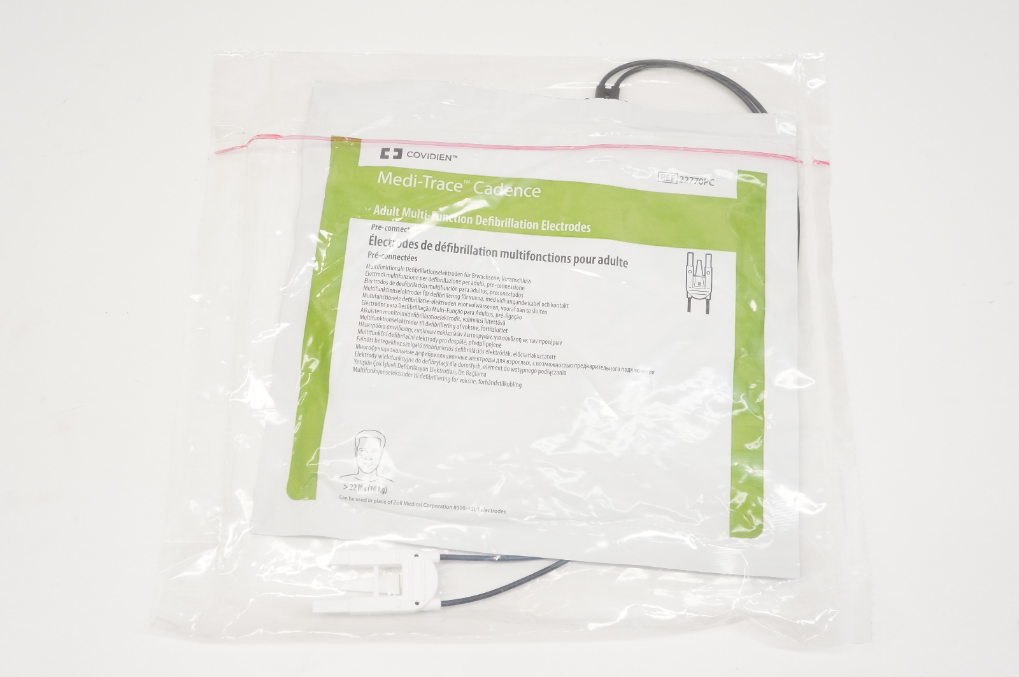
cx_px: 510
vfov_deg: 32.9
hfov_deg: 48.0
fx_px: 1145
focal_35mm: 40
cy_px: 338
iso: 800
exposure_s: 1/80
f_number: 8
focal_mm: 27
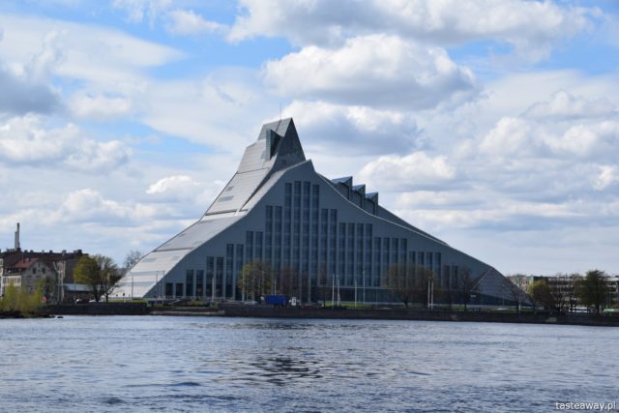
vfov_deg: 16.6
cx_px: 310
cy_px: 206
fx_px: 1419
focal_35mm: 82
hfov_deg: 24.6
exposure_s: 1/400
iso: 200
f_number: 10
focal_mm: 55
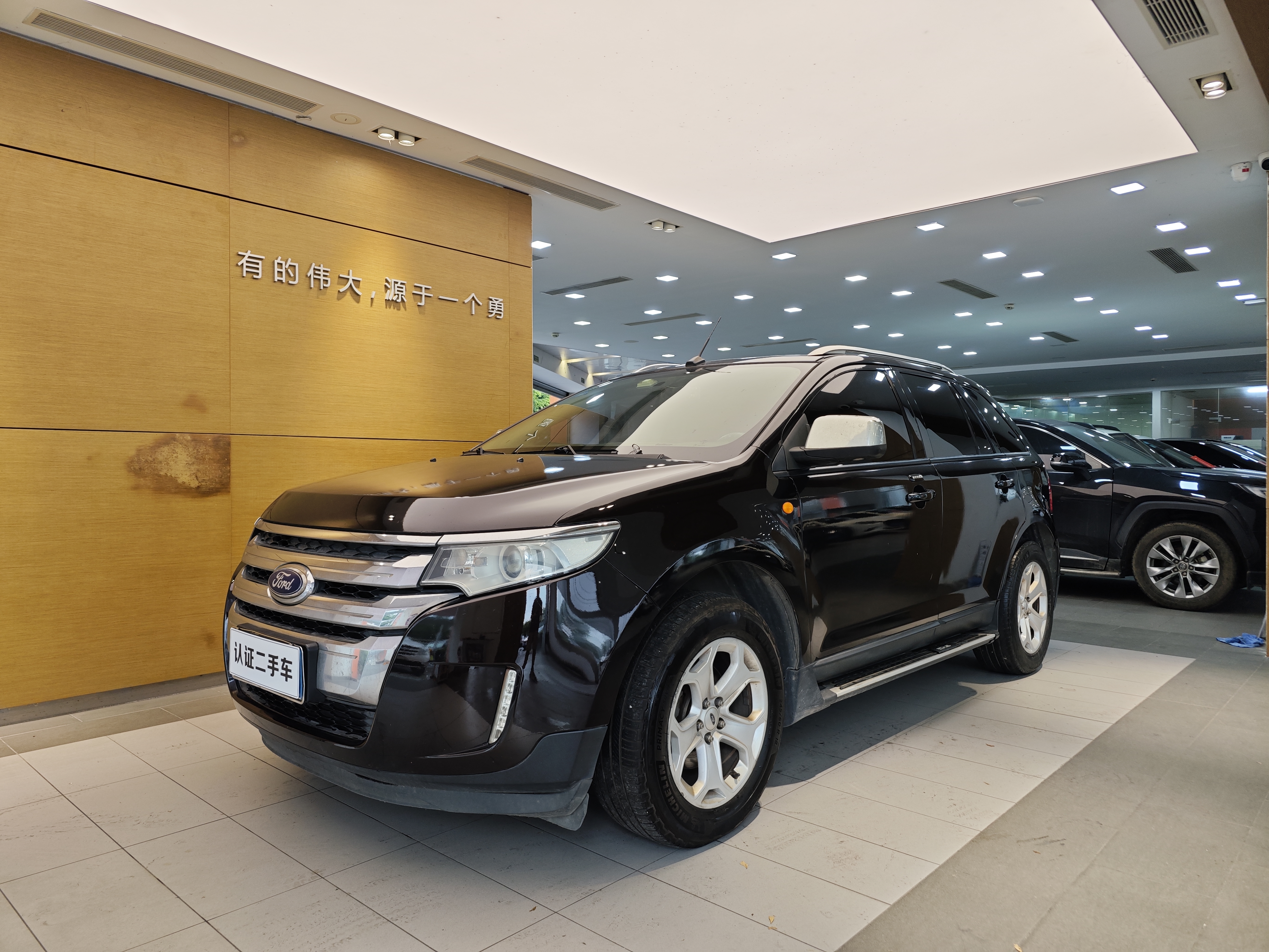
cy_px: 476
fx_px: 843
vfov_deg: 58.9
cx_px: 634
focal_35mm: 23
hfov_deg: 73.9
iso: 200
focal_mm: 8.7
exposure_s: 1/100
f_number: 1.9
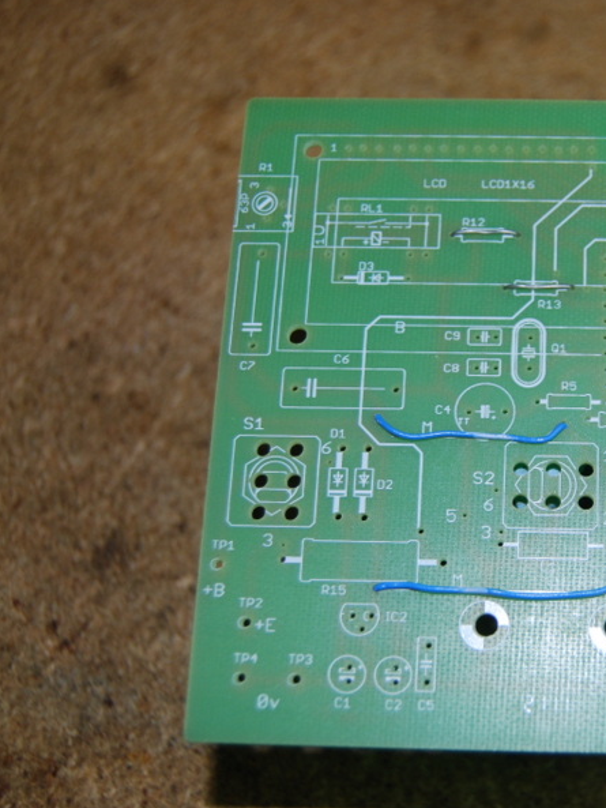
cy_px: 404
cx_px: 539
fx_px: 1330
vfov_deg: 33.8
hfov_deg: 24.9
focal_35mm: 57
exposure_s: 1/60
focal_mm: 26
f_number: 4
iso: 200
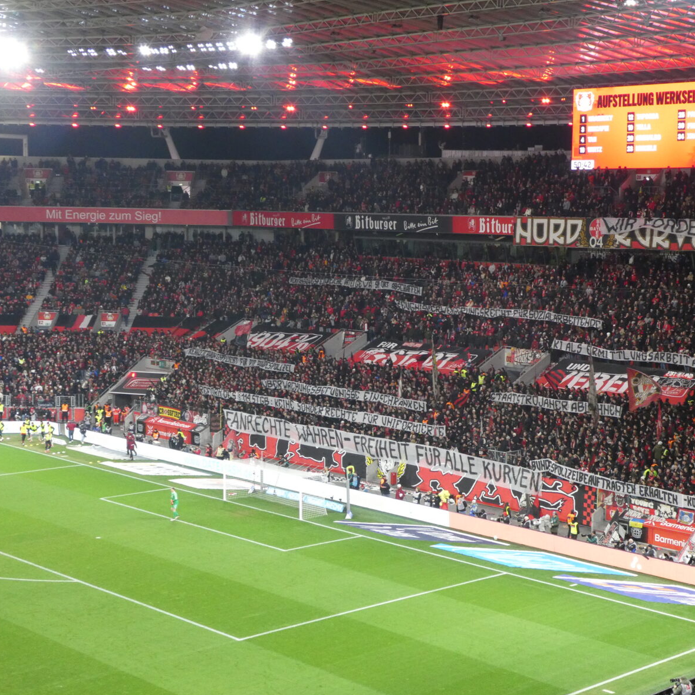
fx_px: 1363
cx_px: 466
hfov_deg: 28.4
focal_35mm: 60
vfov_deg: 28.6
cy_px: 344
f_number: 4.1
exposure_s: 1/80
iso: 500
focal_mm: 9
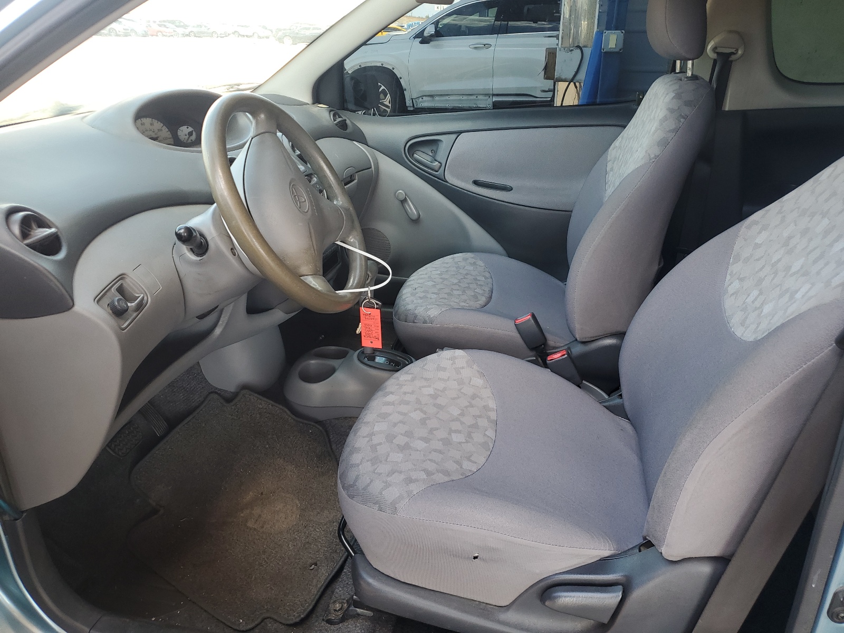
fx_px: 634
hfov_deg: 67.3
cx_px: 422
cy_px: 316
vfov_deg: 53.1
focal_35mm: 26
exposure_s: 1/123
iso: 50
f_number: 1.5
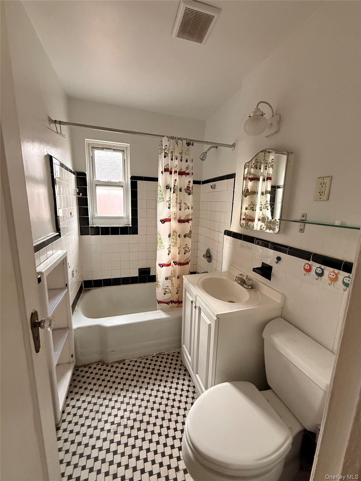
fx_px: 195
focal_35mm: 14
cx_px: 180
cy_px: 240
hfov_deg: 85.7
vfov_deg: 102.1
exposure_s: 1/120
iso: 640
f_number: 2.2
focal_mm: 2.22
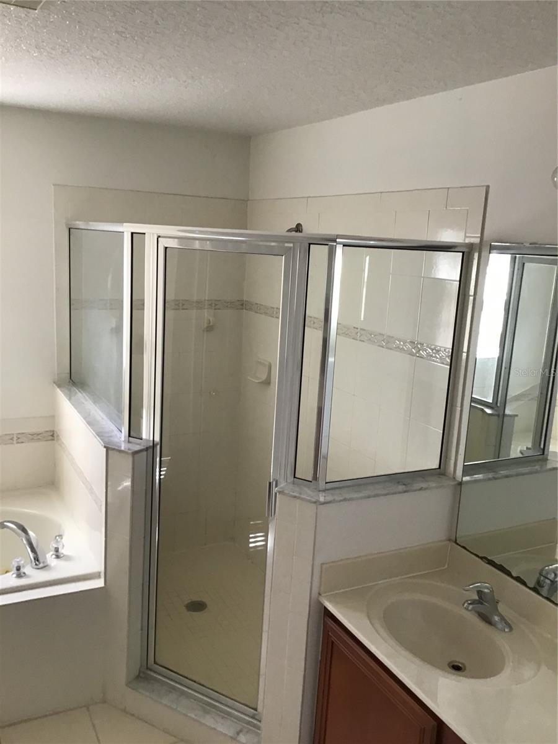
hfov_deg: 45.4
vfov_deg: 58.4
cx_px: 279
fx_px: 666
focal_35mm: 31
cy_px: 372
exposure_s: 1/30
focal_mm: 3.3
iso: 64
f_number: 2.4
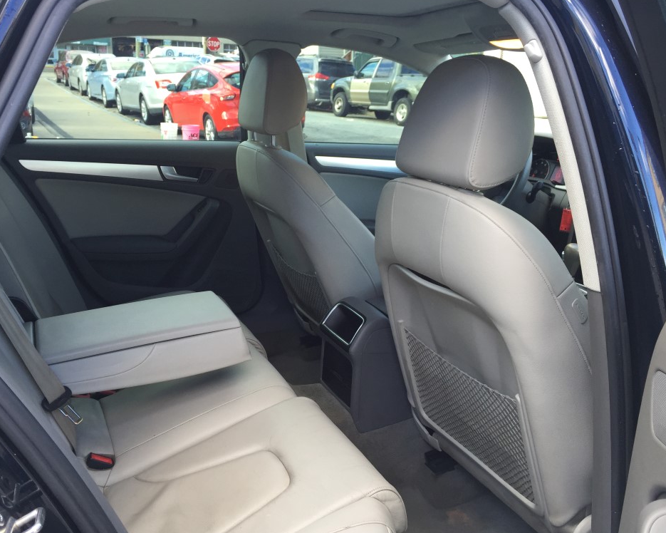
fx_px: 611
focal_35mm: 31
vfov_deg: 47.1
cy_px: 264
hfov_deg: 57.1
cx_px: 305
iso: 32
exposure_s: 1/60
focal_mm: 4.15
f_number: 2.2
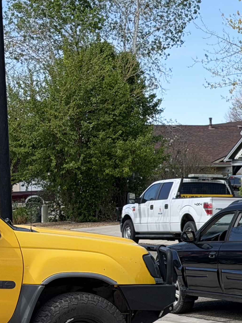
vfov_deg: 13.8
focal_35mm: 142
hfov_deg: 10.1
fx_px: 1324
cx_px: 362
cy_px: 281
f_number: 1.78
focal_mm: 6.76
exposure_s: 1/2577
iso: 64
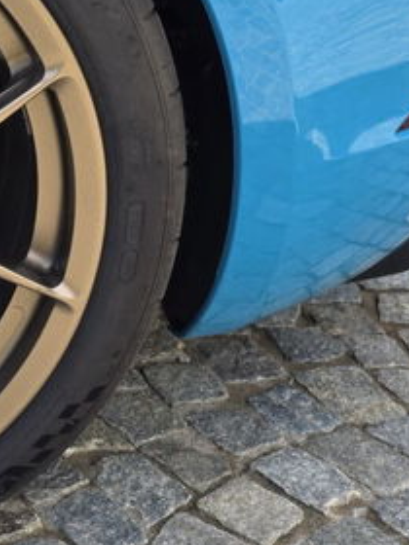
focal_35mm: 84
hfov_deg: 15.8
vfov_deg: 23.2
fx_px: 1323
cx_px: -253
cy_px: 195
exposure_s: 1/1347
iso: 80
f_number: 1.7
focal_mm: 6.25
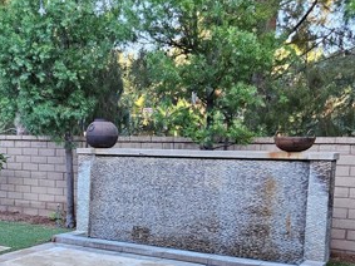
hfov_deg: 35.3
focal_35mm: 52
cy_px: 193
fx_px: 533
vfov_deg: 27.7
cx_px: 55
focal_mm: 5.4
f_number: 1.8
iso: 100
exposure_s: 1/120
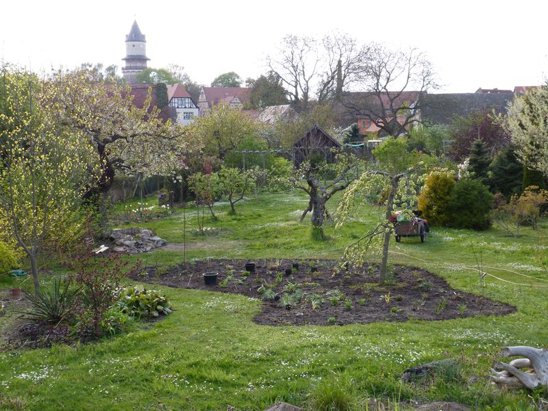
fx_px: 728
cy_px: 206
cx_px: 274
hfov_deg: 41.2
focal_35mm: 46
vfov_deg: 31.5
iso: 100
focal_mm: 8.3
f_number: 4
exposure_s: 1/160
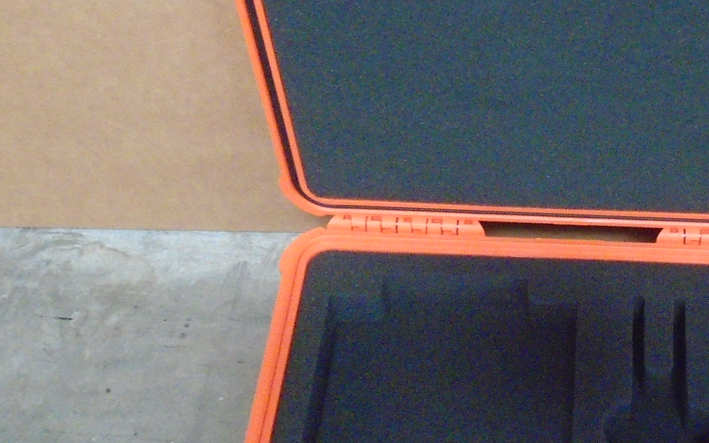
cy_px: 243
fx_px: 1140
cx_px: 605
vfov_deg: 22.0
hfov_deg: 33.2
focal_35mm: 59
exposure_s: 1/40
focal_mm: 4.6
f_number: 3.2
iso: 800
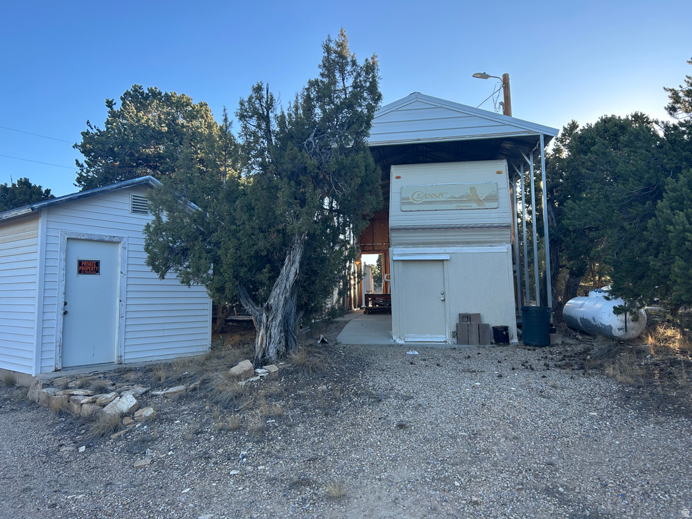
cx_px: 346
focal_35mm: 26
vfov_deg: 53.1
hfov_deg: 67.3
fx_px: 520
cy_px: 260
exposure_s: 1/646
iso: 50
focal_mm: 5.7
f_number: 1.5
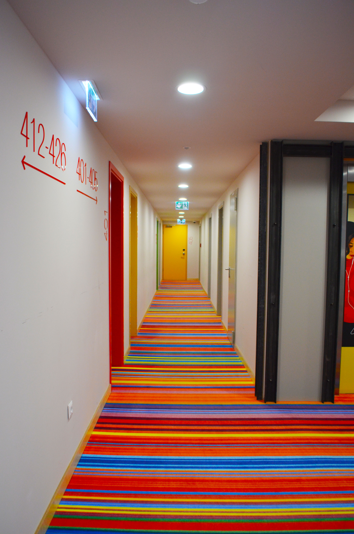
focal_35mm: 27
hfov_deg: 47.7
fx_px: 400
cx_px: 177
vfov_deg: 67.5
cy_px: 267
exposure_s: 1/60
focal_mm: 18
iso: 500
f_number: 4
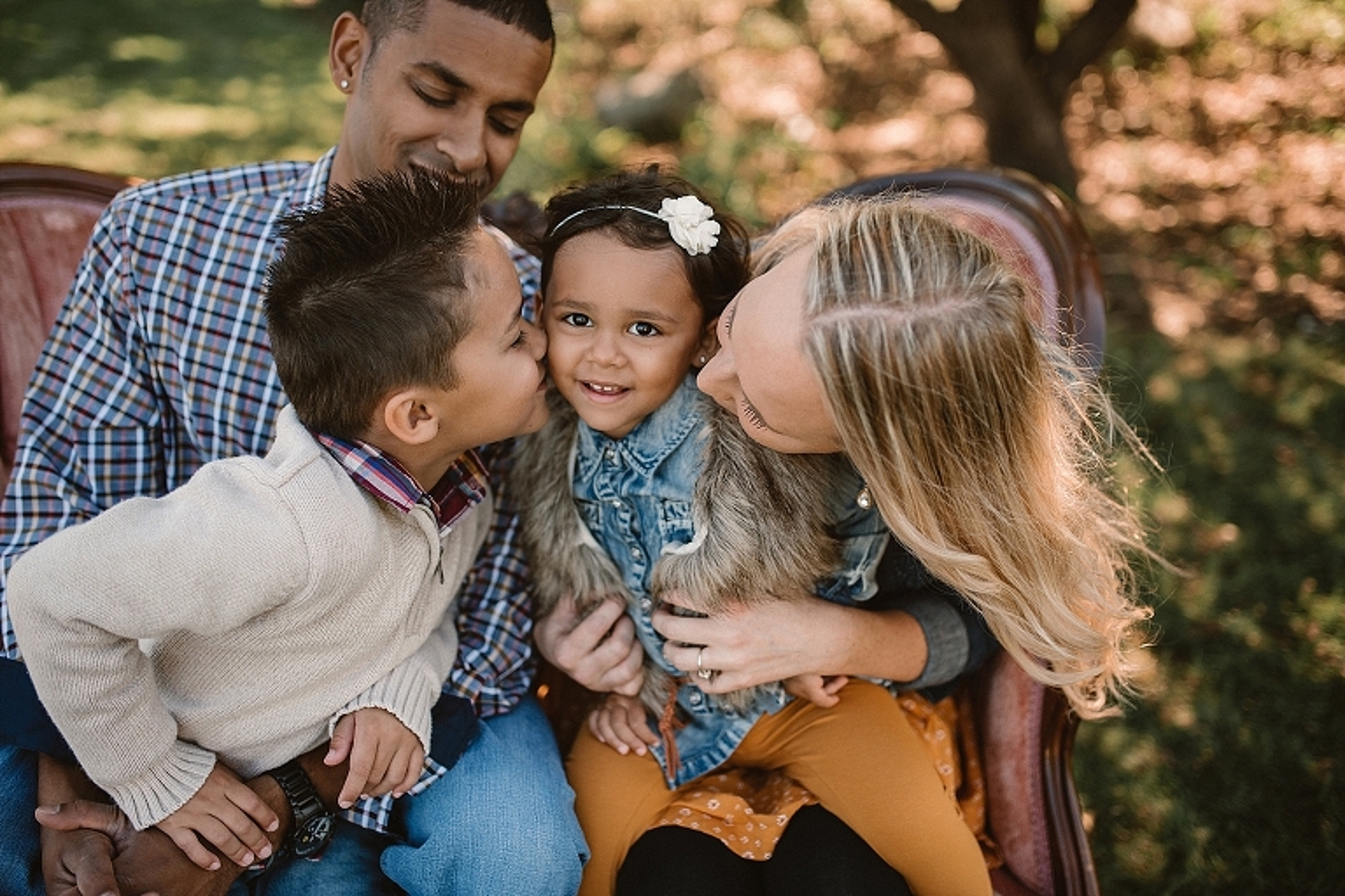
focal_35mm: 35
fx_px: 1308
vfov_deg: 37.9
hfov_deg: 54.4
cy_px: 448
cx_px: 672
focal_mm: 35
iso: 160
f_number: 1.8
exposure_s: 1/800
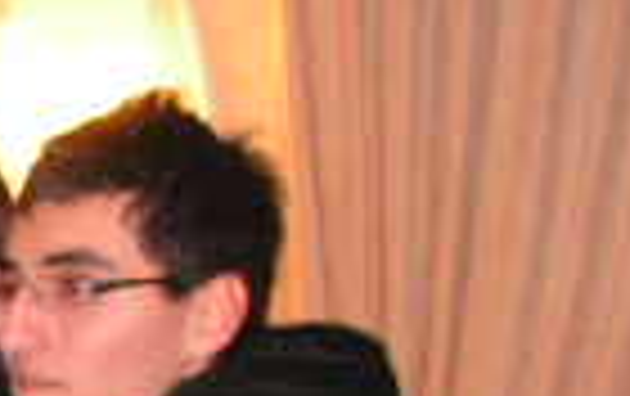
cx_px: -612
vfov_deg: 5.9
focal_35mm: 218
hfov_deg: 9.1
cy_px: 711
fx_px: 3749
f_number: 3.2
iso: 200
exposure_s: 1/40
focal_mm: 7.6
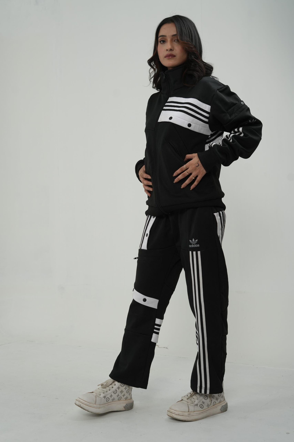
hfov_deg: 27.0
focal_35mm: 50
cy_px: 221
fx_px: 612
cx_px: 147
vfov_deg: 39.6
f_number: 4
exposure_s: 1/250
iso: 400
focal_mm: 50
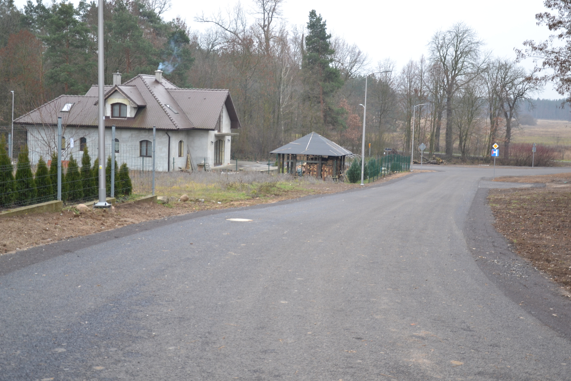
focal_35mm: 52
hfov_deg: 37.9
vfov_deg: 25.8
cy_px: 190
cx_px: 286
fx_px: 833
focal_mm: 35
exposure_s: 1/80
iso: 400
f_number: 4.5
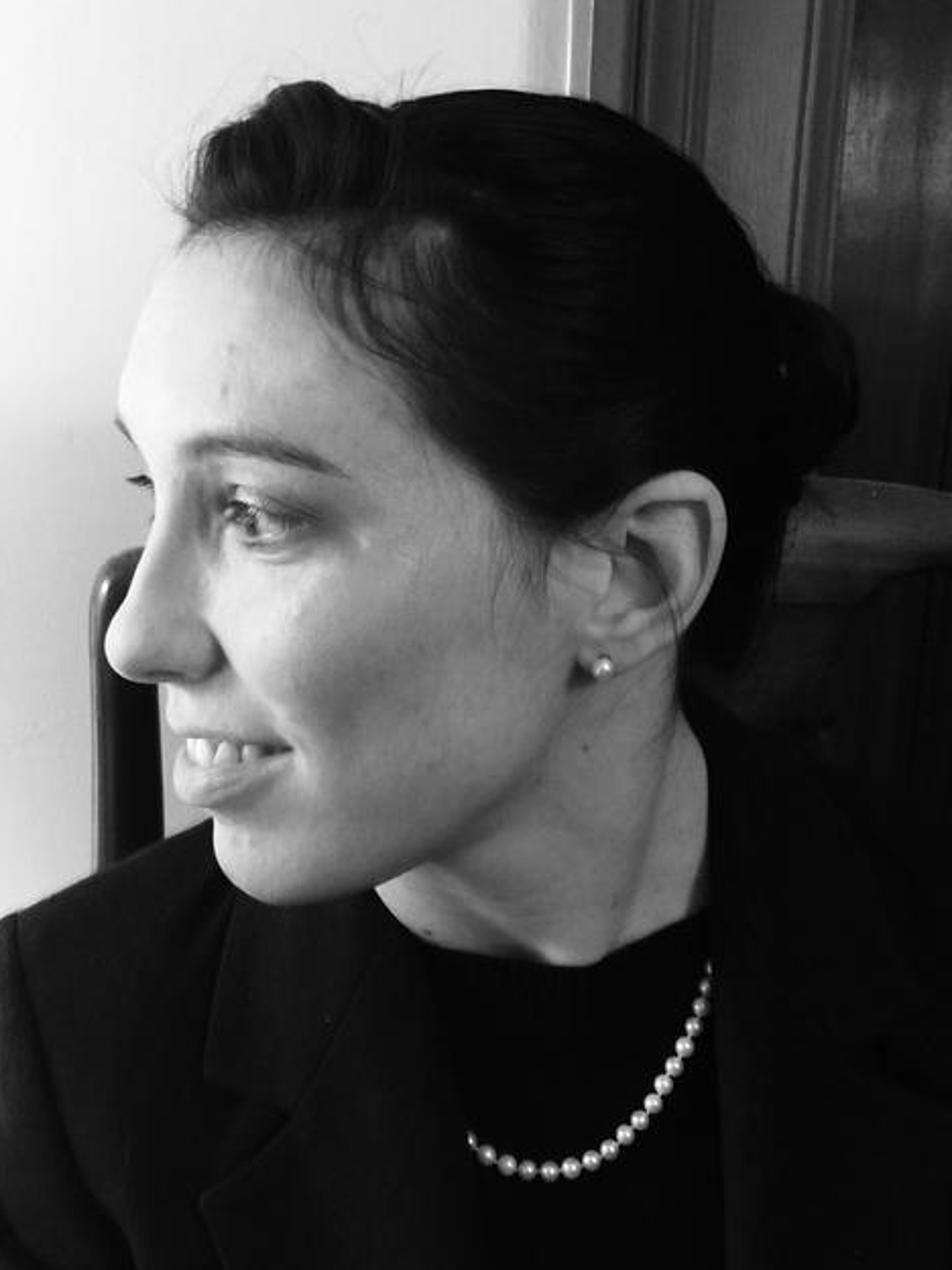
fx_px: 1613
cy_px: 534
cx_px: 519
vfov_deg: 42.8
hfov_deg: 32.9
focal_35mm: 44
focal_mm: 4.15
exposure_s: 1/4
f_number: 2.2
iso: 100
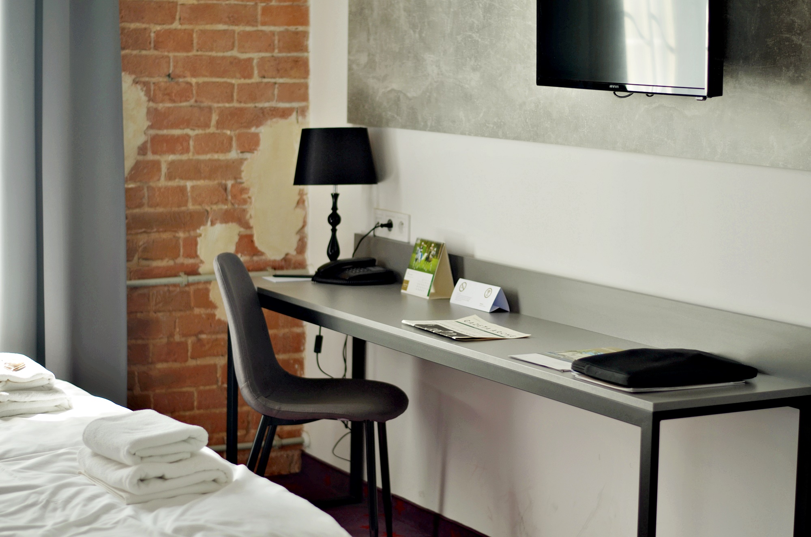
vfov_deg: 18.1
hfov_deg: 27.0
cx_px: 406
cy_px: 268
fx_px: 1686
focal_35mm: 75
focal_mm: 50
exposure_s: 1/160
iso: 100
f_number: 1.8
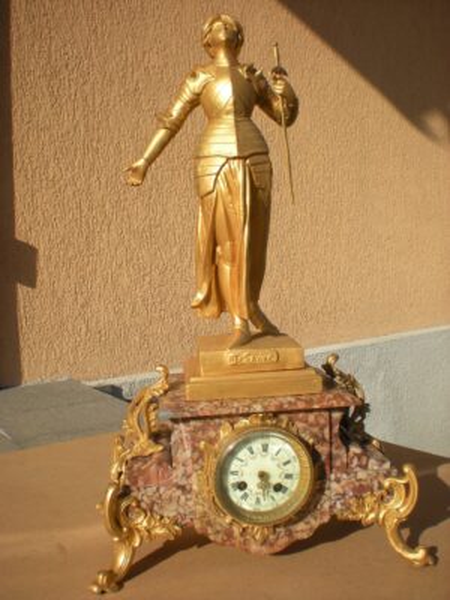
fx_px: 659
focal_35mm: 38
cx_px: 225
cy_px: 300
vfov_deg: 49.0
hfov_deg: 37.7
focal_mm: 6.3
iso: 64
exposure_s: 1/506
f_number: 4.6
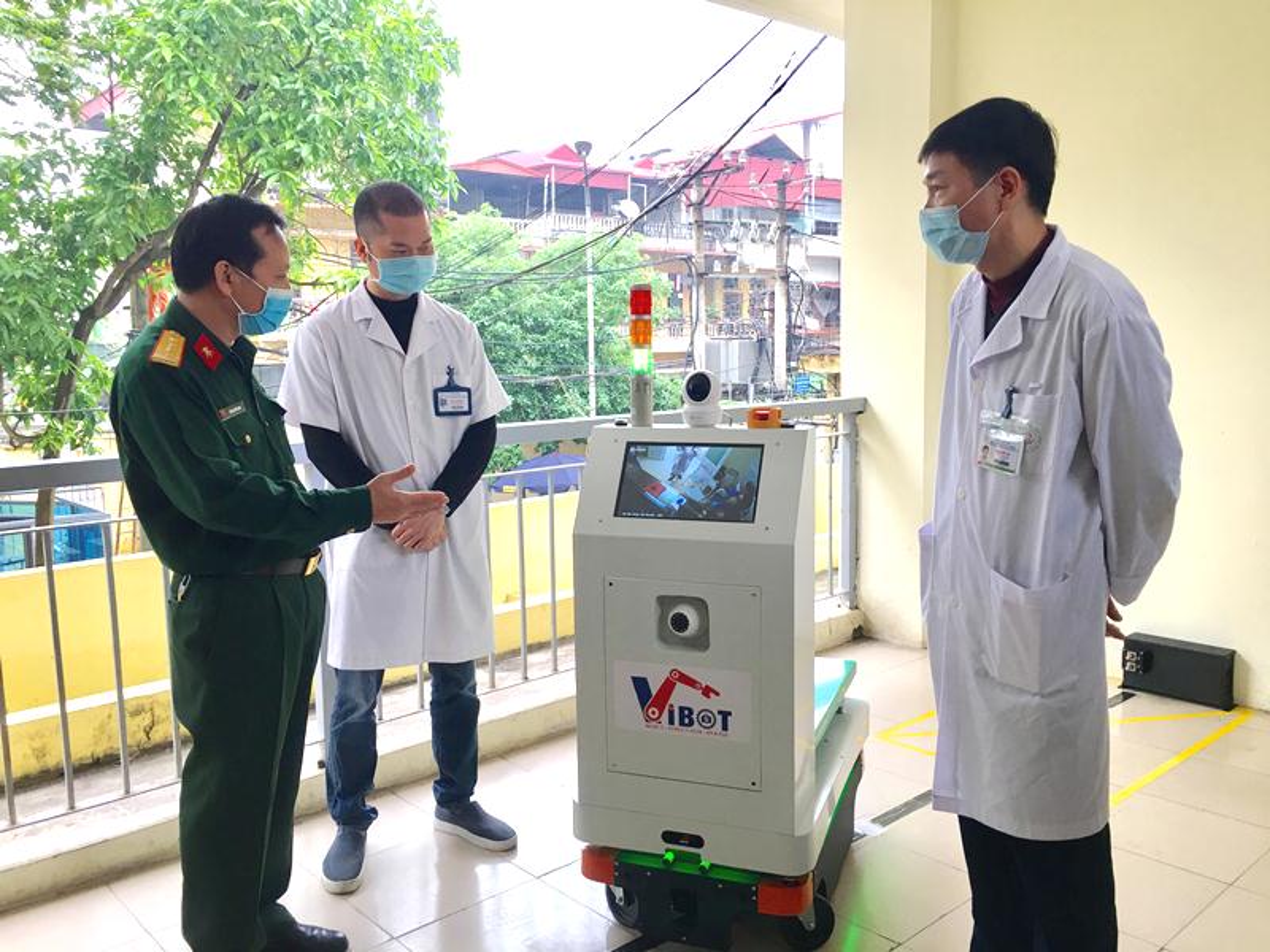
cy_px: 476
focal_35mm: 29
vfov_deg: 48.2
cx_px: 635
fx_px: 1064
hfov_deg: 61.7
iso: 32
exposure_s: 1/33
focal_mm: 4.15
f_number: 2.2
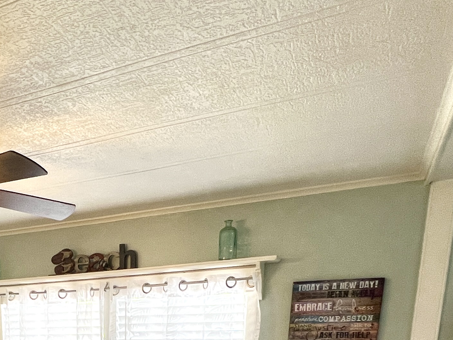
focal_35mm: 37
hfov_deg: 46.7
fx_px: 484
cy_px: 472
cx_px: 73
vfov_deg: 29.0
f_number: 1.8
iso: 80
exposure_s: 1/120
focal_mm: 1.57
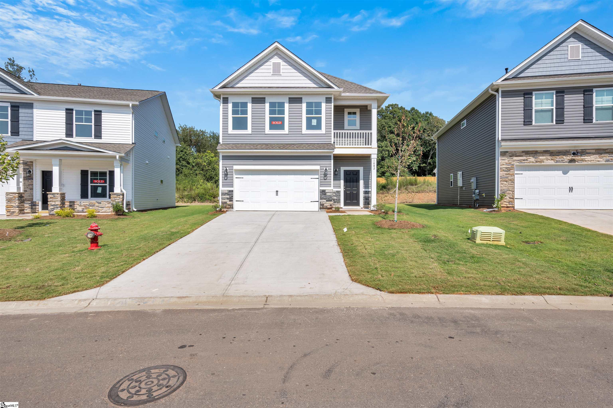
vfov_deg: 67.4
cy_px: 204
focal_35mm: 18
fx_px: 306
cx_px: 306
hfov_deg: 90.0
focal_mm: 18
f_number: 9
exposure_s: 1/320
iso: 160
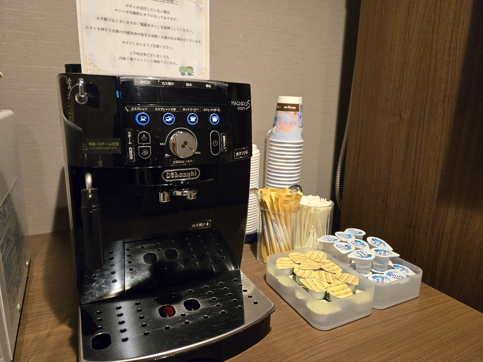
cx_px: 242
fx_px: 321
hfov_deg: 73.9
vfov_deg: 58.9
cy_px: 181
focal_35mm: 23
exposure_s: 1/100
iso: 800
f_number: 1.8
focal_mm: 5.4
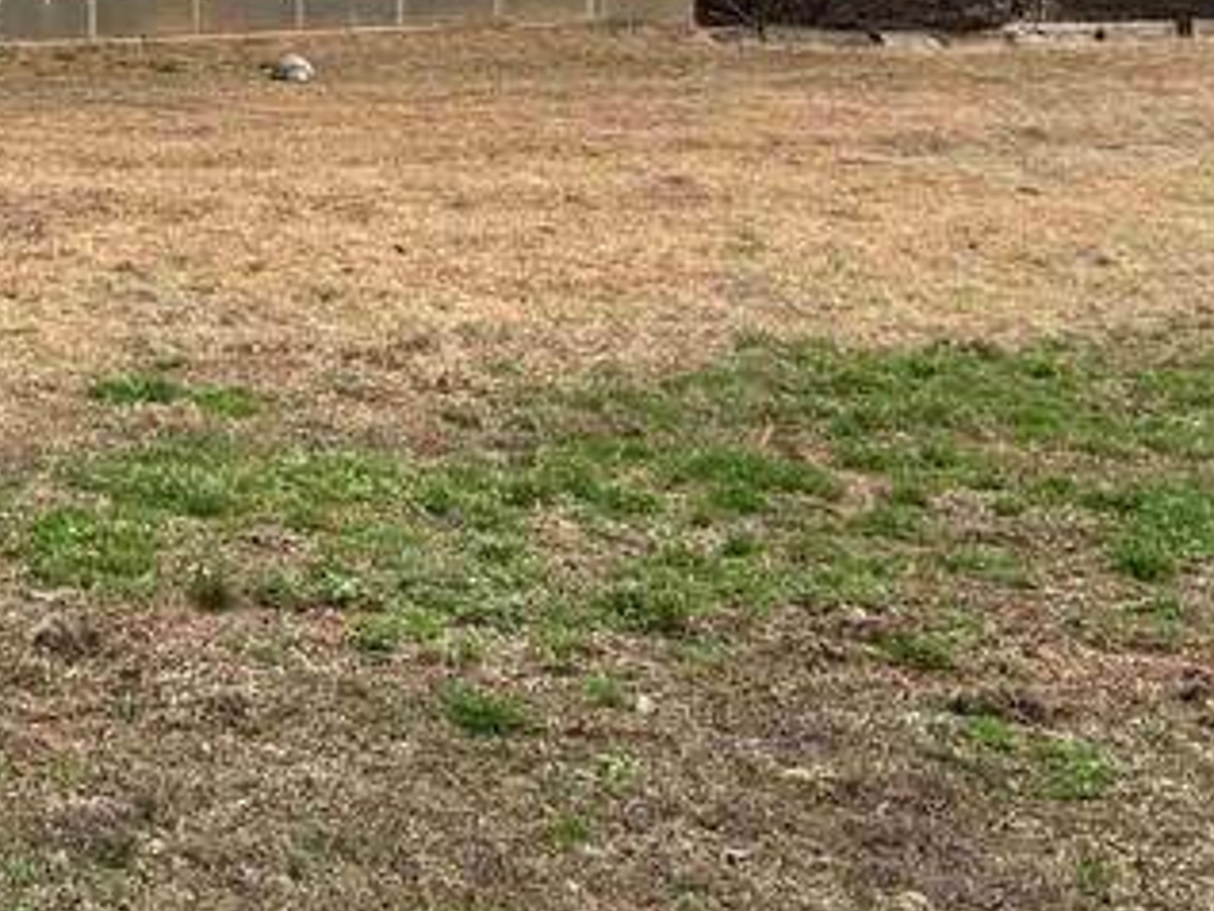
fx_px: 3403
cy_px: -241
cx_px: 34
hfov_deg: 19.7
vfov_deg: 14.7
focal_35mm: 97
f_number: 1.78
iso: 80
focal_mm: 6.76
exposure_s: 1/1812
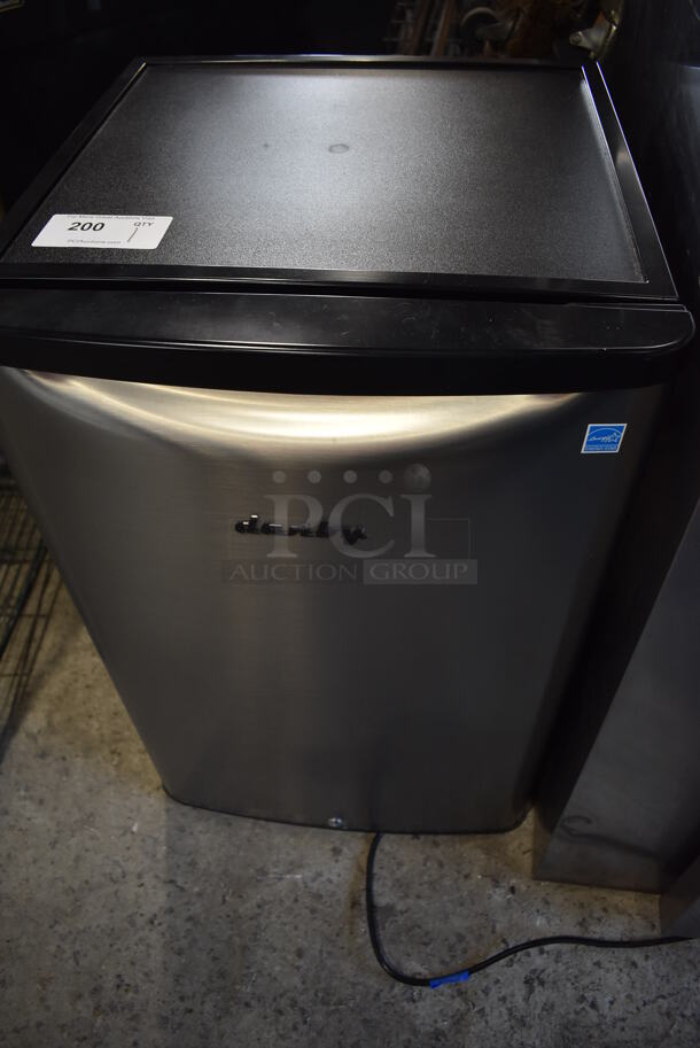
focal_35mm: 27
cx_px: 350
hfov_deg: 48.0
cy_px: 524
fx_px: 786
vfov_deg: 67.3
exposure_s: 1/125
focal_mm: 18
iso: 800
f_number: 3.5
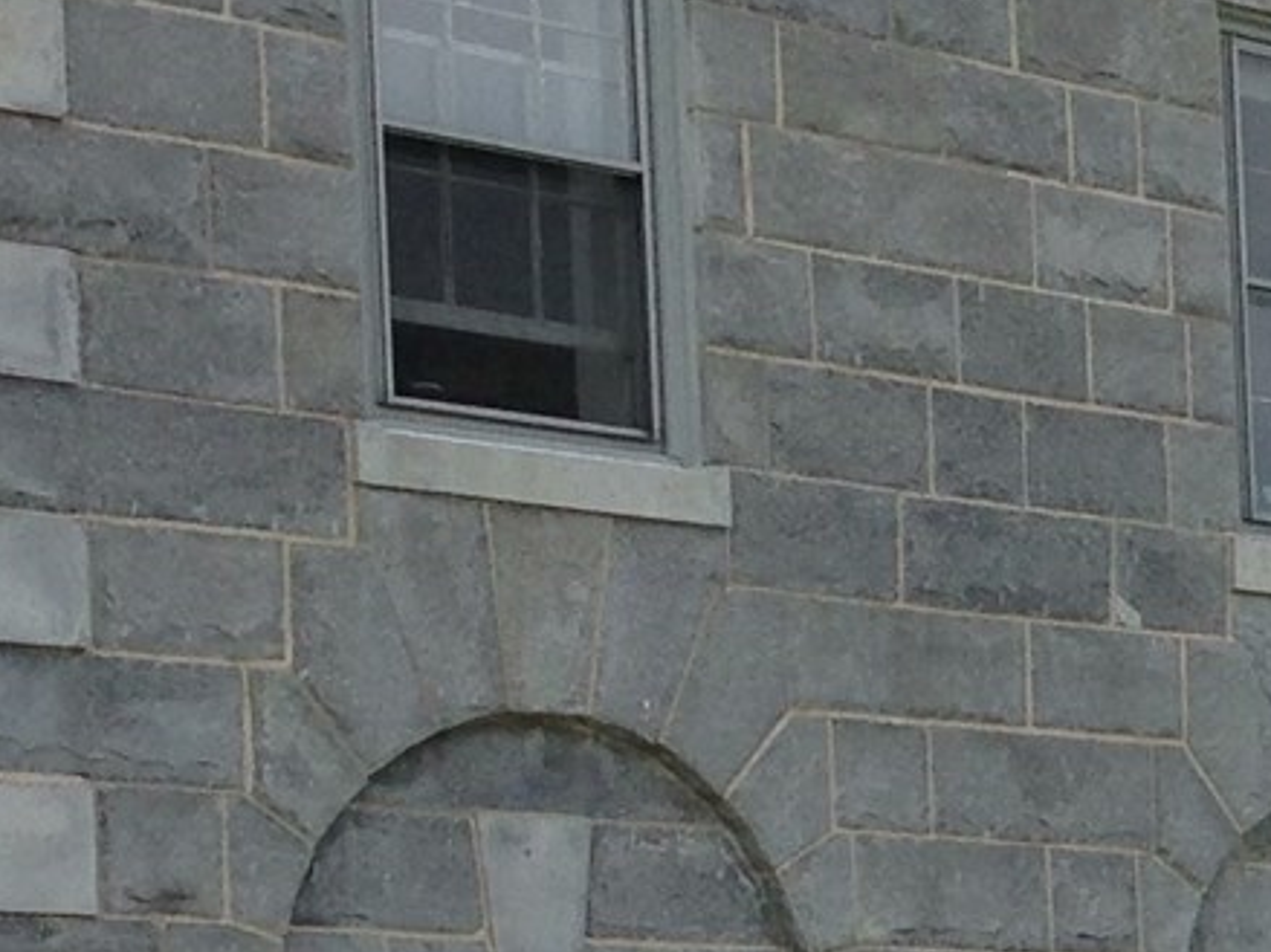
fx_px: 5653
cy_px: 1143
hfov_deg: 11.9
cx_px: 2258
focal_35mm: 154
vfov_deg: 9.5
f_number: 2.4
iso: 50
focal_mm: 4.13
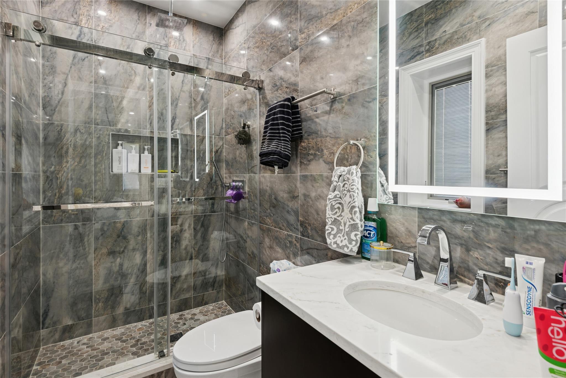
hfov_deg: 96.7
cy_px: 189
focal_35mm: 16
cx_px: 283
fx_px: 252
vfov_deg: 73.8
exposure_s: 1/8
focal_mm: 16
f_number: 9
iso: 200
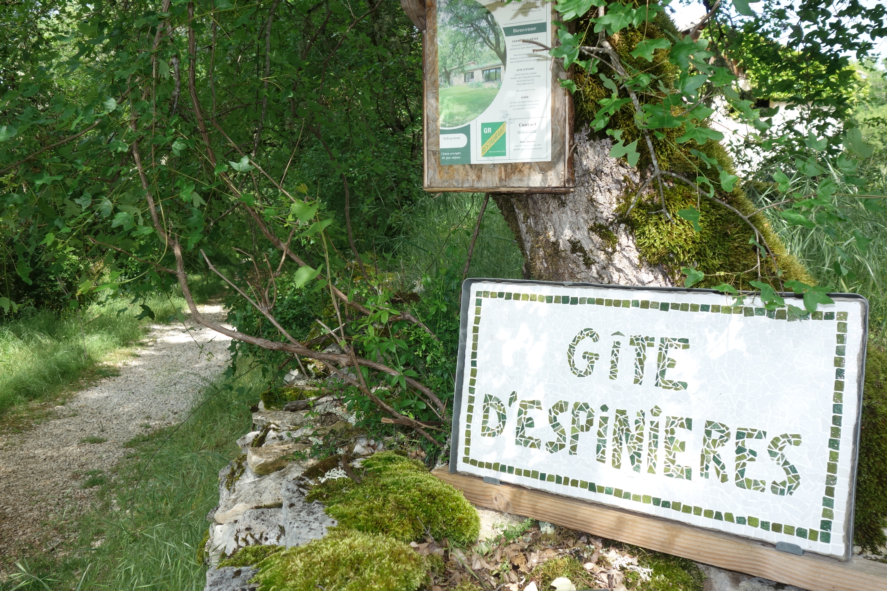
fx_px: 739
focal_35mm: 30
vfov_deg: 43.6
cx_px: 444
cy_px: 296
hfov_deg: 61.9
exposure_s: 1/160
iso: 125
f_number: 4.5
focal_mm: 11.18
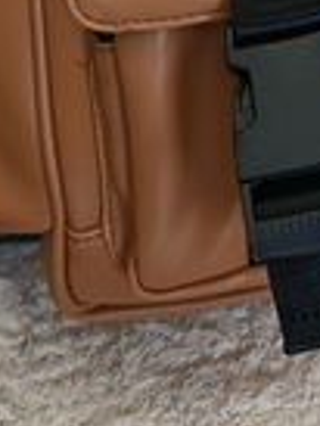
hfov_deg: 15.9
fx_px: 1095
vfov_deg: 18.1
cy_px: -309
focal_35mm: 89
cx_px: 391
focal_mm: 6.11
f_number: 1.65
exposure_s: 1/100
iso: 307
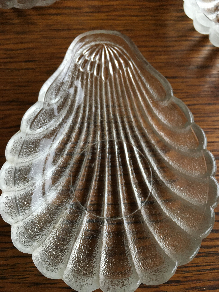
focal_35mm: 29
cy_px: 146
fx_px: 245
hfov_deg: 48.2
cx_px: 110
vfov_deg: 61.7
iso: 200
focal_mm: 4.15
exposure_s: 1/33
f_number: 2.2
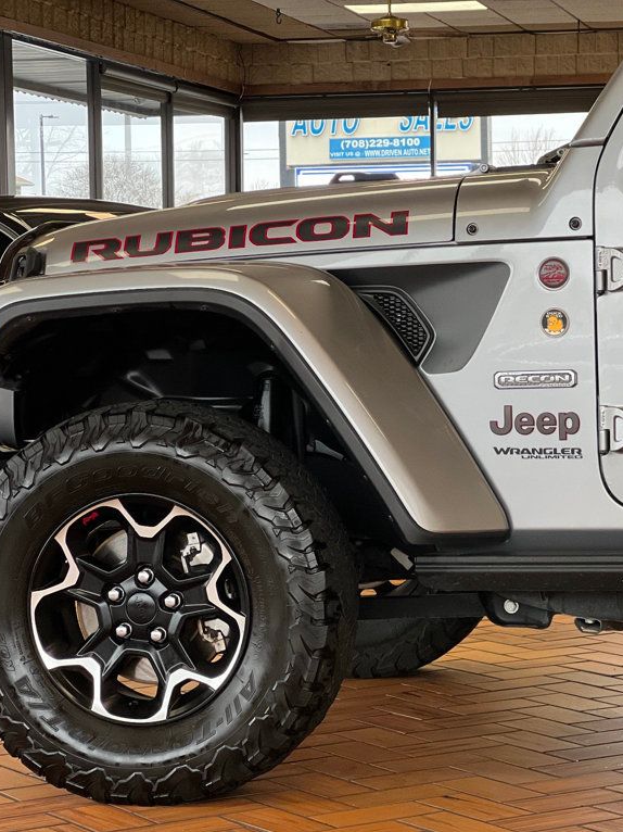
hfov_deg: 14.3
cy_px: 416
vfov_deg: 19.1
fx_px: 2473
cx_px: 408
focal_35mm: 103
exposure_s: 1/120
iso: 200
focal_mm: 9
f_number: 2.8
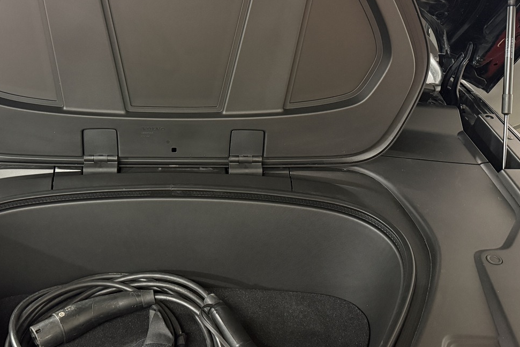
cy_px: 135
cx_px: 190
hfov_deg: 51.2
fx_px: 535
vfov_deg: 35.8
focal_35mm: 37
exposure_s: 1/60
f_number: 1.78
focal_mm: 6.76
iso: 800
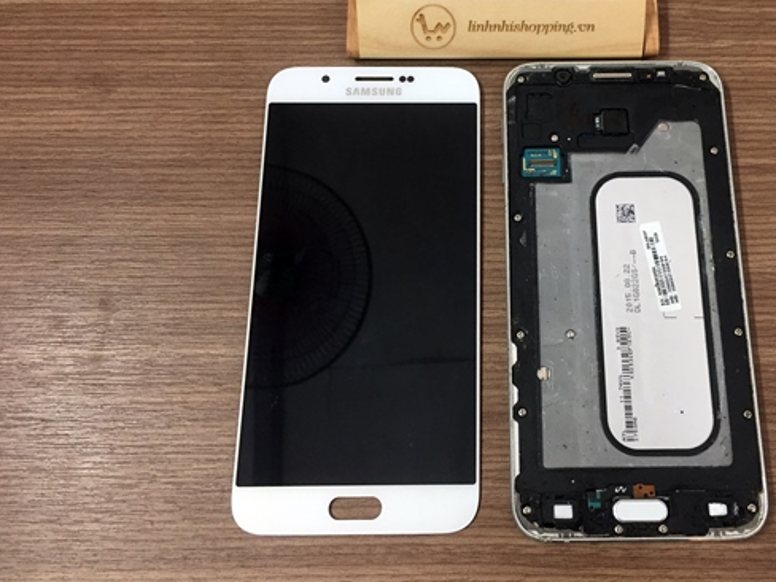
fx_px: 852
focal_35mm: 38
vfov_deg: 37.4
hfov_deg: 48.4
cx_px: 493
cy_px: 210
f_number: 2.2
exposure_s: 1/33
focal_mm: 4.15
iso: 64
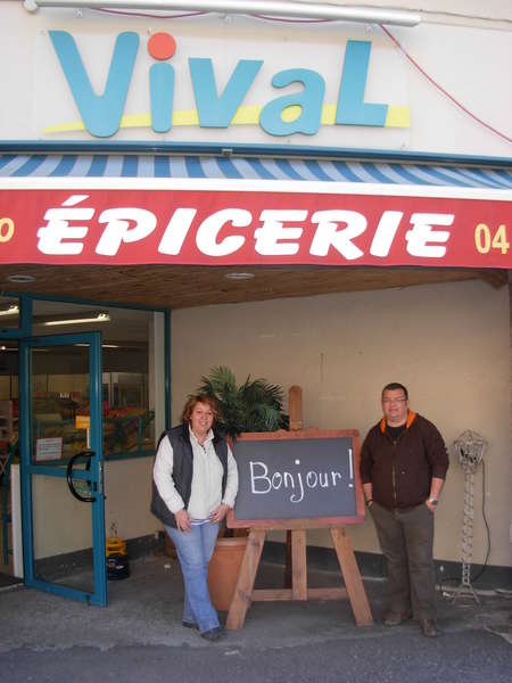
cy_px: 342
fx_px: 749
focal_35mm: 38
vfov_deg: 49.0
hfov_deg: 37.7
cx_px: 256
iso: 79
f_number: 2.9
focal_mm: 6.3
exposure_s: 1/136
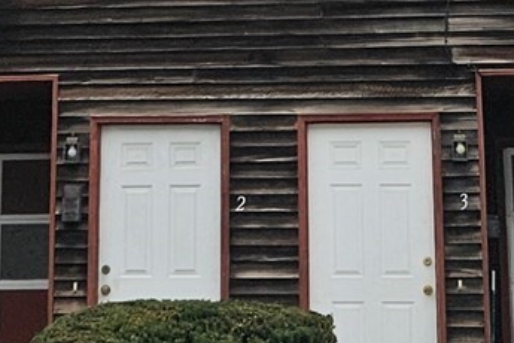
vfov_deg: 9.3
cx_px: 243
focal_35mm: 142
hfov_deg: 14.4
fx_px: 2027
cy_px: -224
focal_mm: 5.4
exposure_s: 1/2000
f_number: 1.8
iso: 50
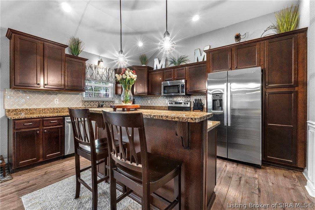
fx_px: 131
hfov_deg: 100.4
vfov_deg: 77.3
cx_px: 158
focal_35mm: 15
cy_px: 105
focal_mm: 10
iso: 400
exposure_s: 1.3
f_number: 11
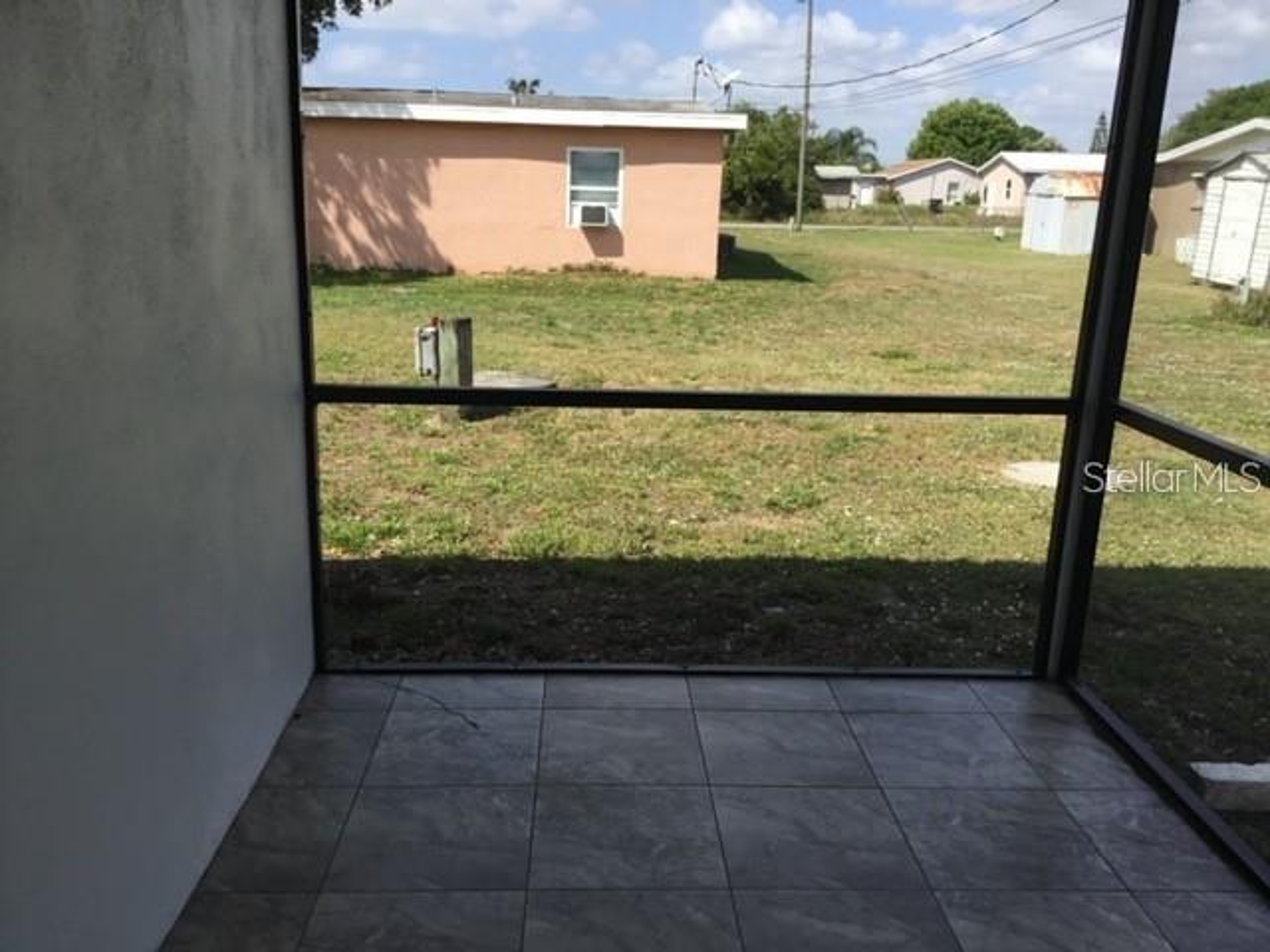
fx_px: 1137
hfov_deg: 58.4
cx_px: 635
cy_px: 476
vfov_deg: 45.4
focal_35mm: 31
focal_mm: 3.3
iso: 25
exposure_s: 1/617
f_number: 2.4
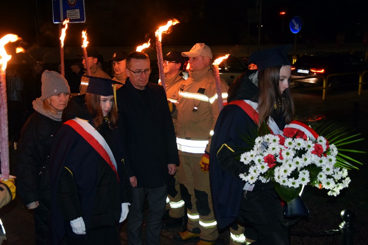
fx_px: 491
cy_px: 122
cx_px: 184
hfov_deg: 41.1
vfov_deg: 28.1
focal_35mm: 48
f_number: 4.2
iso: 2200
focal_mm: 32
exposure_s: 1/60
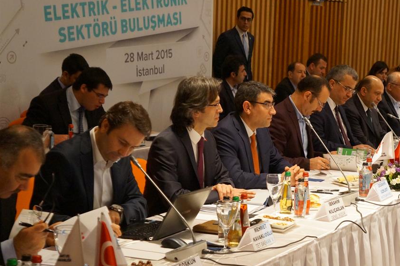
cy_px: 141
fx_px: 940
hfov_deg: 23.9
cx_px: 274
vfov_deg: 16.1
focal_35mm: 85
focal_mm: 41
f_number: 4.5
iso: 3200
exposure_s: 1/100
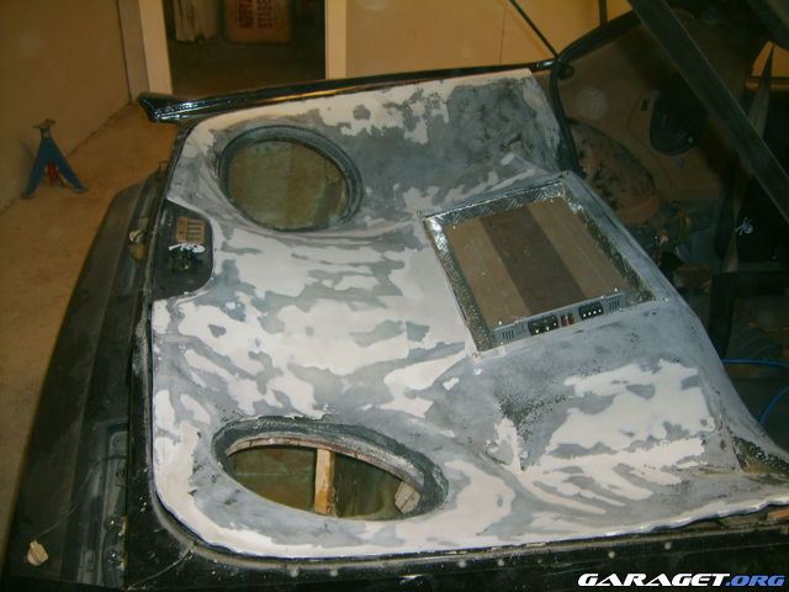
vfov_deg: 40.7
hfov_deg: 52.6
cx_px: 394
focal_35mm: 35
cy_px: 296
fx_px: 798
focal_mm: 5.8
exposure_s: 1/30
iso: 100
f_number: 2.8
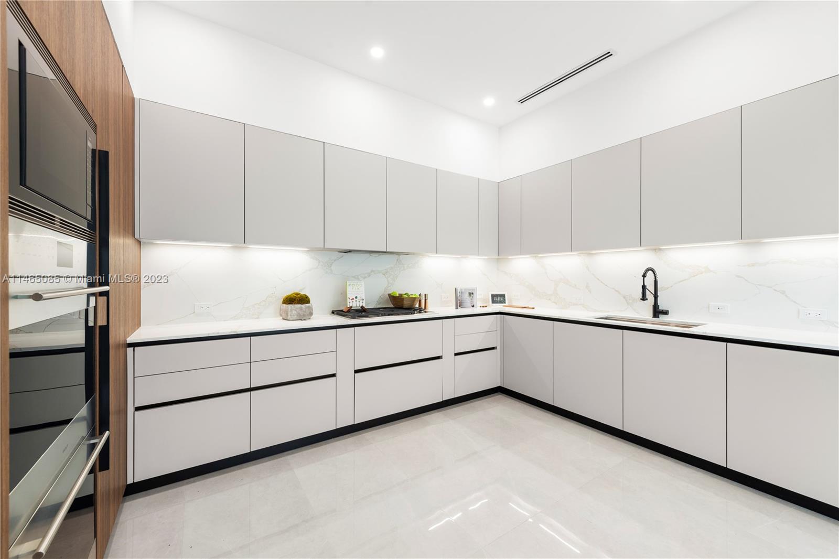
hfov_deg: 104.3
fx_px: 326
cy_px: 280
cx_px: 420
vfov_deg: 81.2
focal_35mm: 14
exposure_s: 1/13
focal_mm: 14
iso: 320
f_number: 8
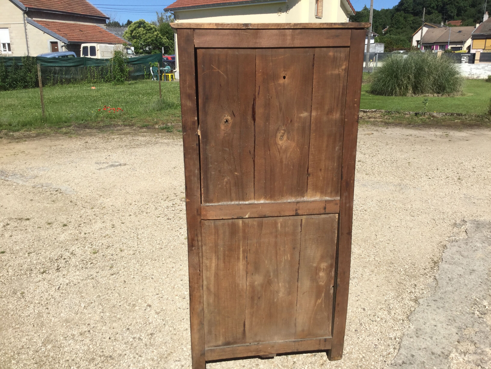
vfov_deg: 45.4
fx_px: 440
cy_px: 184
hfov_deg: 58.4
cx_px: 246
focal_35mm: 31
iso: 25
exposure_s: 1/1335
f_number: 2.4
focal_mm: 3.3
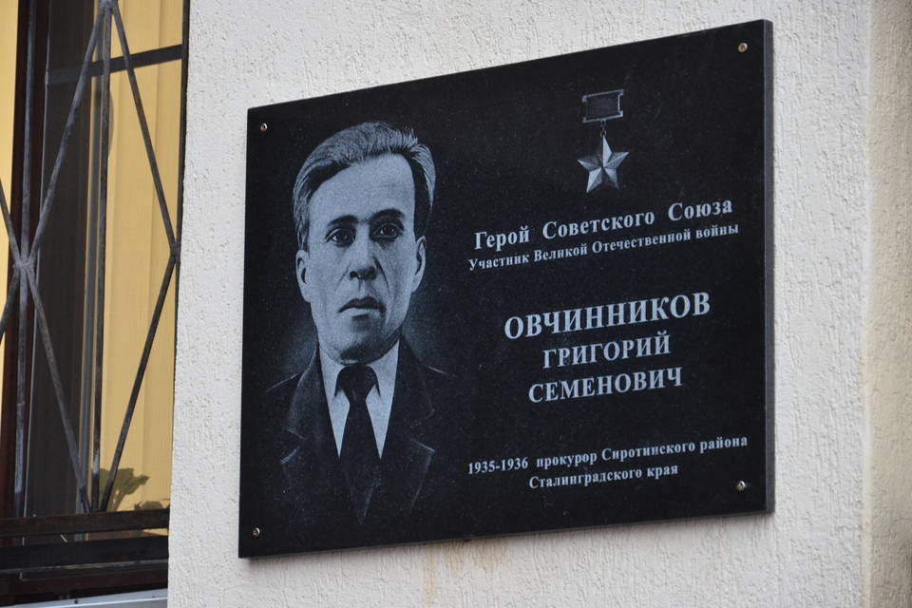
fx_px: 3990
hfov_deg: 13.0
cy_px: 304
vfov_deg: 8.7
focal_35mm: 158
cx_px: 456
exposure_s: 1/80
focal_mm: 105
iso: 1600
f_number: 5.6
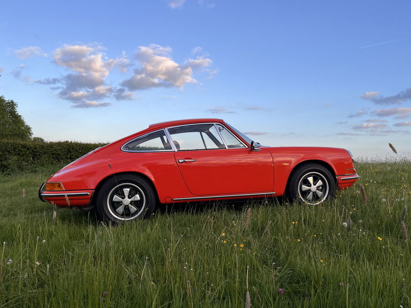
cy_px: 154
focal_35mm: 26
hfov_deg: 67.3
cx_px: 206
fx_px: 309
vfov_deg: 53.1
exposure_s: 1/816
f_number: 1.6
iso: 50
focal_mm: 5.1
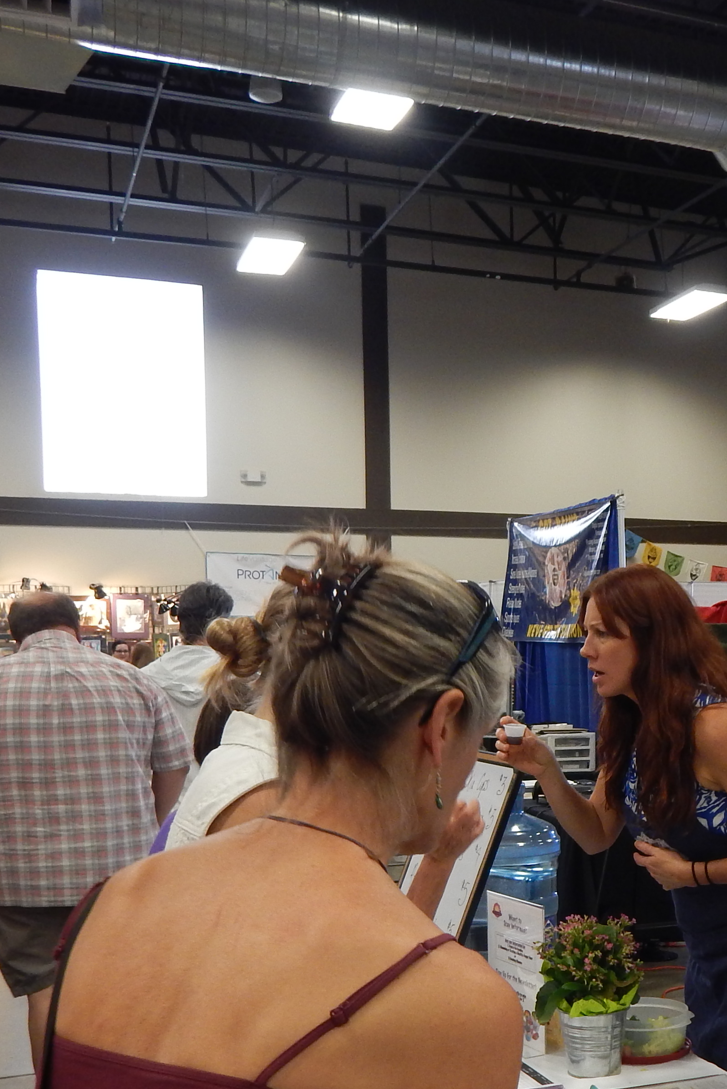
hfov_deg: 29.6
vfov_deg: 43.7
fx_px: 1332
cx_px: 608
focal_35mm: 44
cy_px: 747
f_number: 3
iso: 180
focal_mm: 4
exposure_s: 1/30
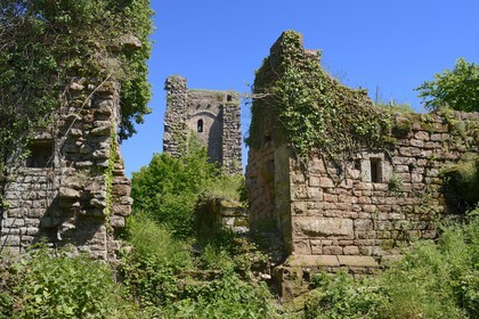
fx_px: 506
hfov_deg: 50.7
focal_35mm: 38
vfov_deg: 35.1
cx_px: 240
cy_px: 160
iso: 160
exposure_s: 1/160
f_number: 11
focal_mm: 38
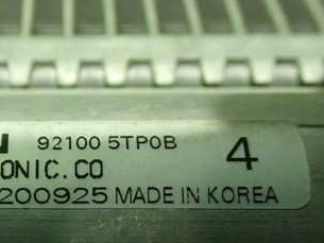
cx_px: 39
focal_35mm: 59
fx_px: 552
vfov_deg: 24.5
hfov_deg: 31.3
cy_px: 186
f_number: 2.3
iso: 800
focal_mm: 5.4
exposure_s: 1/30
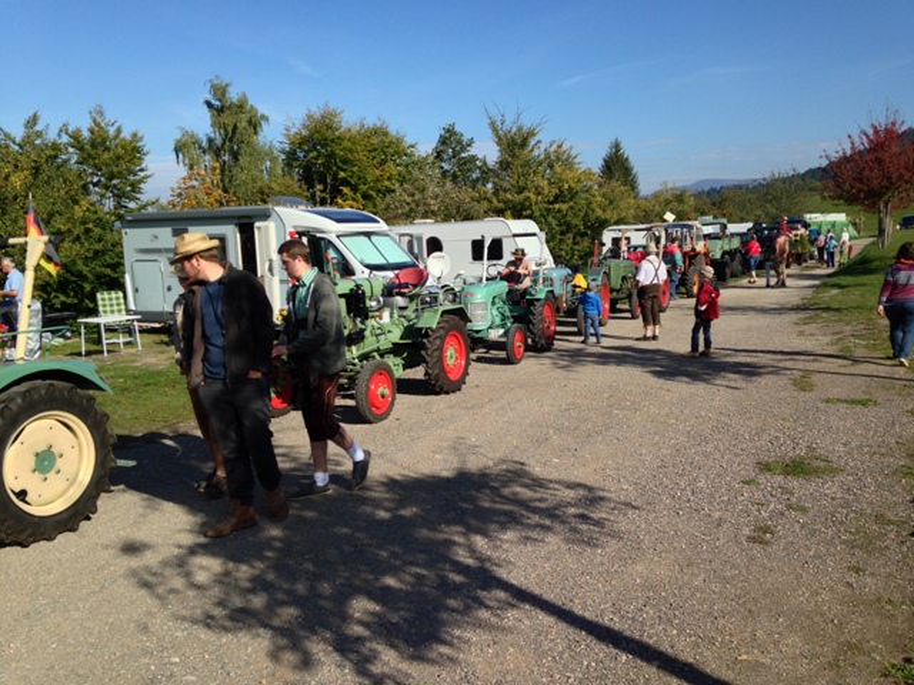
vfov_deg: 42.9
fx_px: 871
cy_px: 342
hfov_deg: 55.4
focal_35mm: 33
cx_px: 457
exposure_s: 1/1290
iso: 50
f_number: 2.4
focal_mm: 4.12
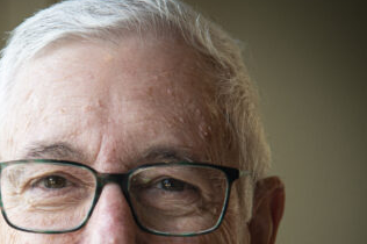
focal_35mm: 251
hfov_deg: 8.2
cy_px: 230
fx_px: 2556
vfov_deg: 5.5
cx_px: 28
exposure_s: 1/180
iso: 400
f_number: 4
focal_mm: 120
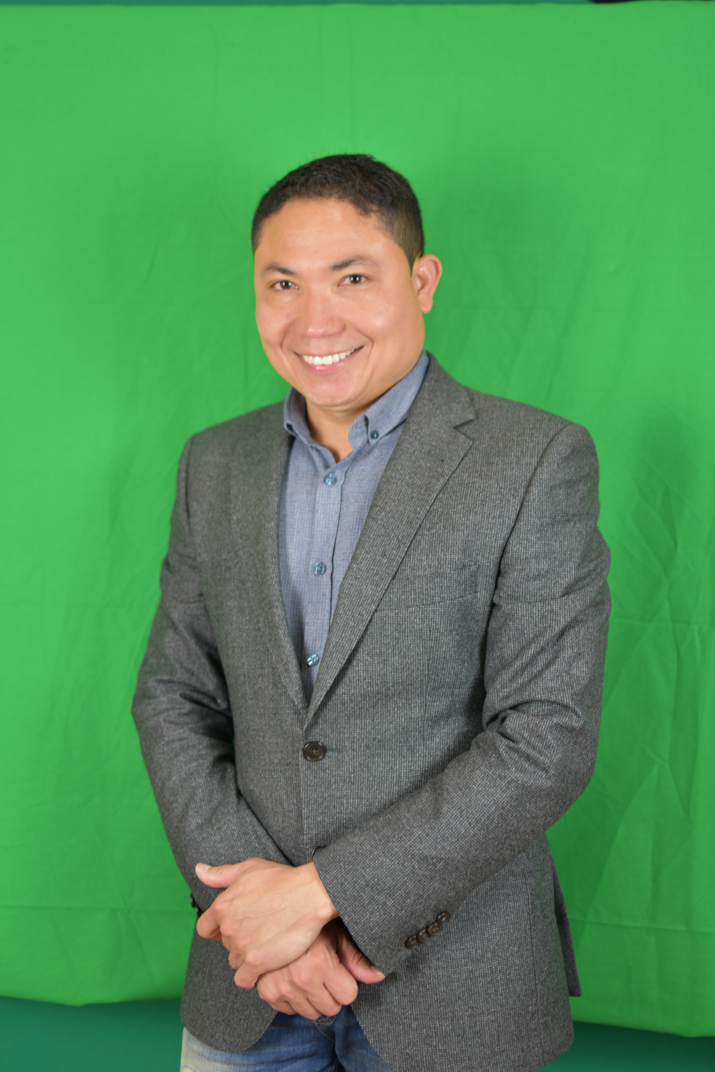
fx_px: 1564
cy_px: 536
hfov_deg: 25.8
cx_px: 358
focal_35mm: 52
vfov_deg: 37.9
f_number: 2.5
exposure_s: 1/25
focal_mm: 35
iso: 100
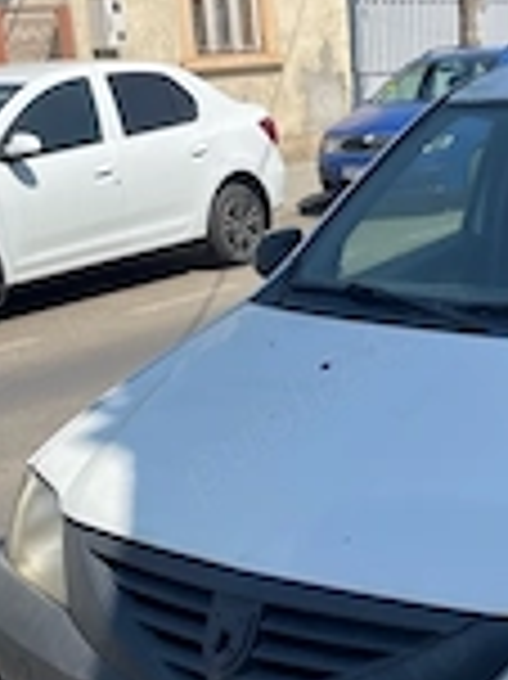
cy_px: 441
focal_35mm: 69
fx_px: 1352
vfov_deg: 28.0
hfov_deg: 21.0
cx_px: 414
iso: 32
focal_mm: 4.2
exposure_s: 1/2506
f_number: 1.6
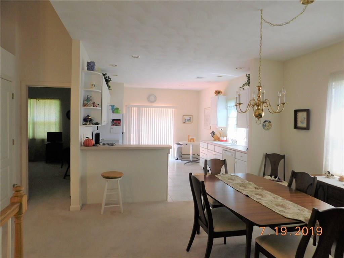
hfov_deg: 73.9
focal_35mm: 23
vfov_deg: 58.9
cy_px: 129
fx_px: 229
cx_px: 172
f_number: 3
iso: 125
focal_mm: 4
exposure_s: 1/30
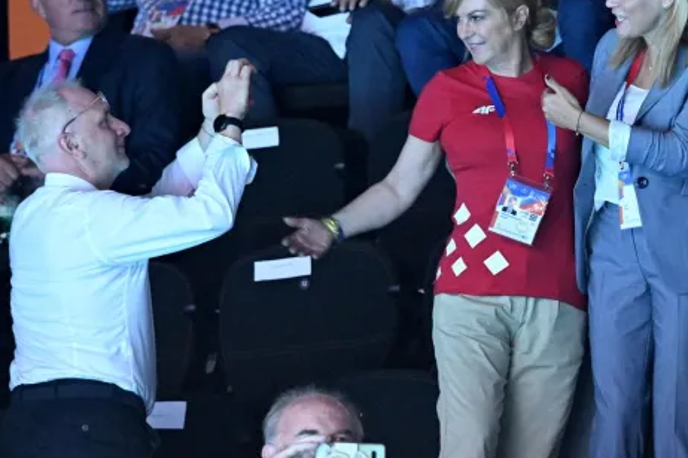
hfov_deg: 3.1
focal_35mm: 658
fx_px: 12574
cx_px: 488
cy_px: 203
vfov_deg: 2.1
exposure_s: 1/160
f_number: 4
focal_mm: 400
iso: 5000
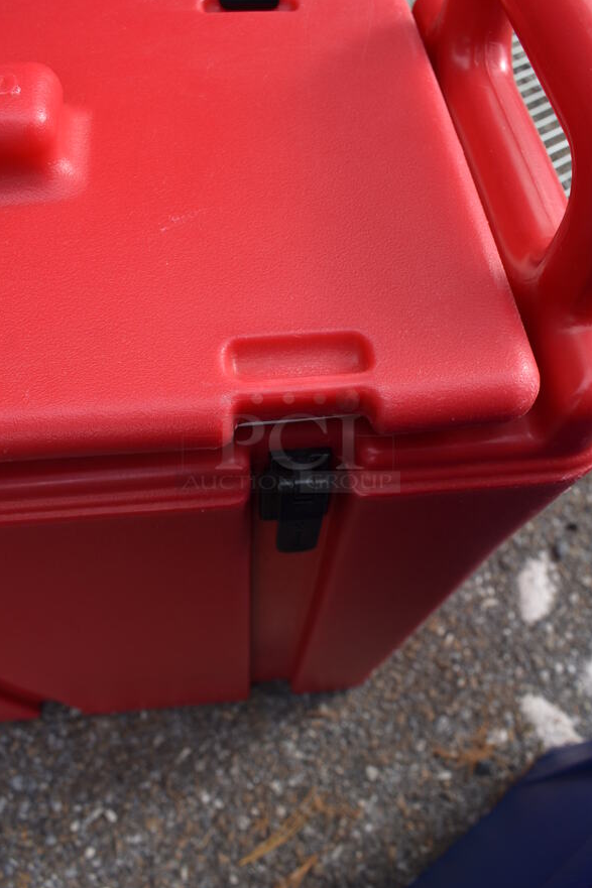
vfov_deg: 65.5
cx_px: 288
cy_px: 440
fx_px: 691
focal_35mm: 28
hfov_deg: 46.4
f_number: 8
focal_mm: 18
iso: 100
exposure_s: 1/80
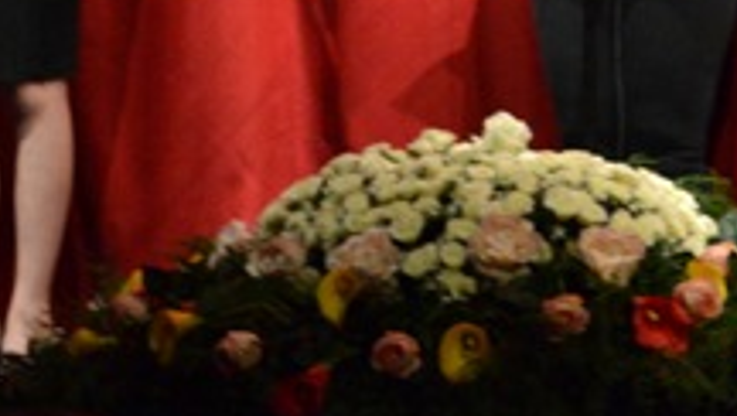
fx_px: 4999
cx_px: 672
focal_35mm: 256
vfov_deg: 4.7
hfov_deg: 8.4
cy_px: -251
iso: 2500
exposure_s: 1/60
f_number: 5.6
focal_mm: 55
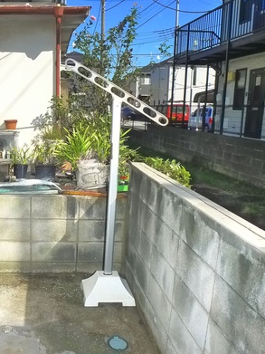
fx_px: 439
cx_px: 37
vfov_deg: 43.9
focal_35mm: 43
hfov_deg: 32.2
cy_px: 182
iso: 400
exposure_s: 1/800
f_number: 4
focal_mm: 5.1
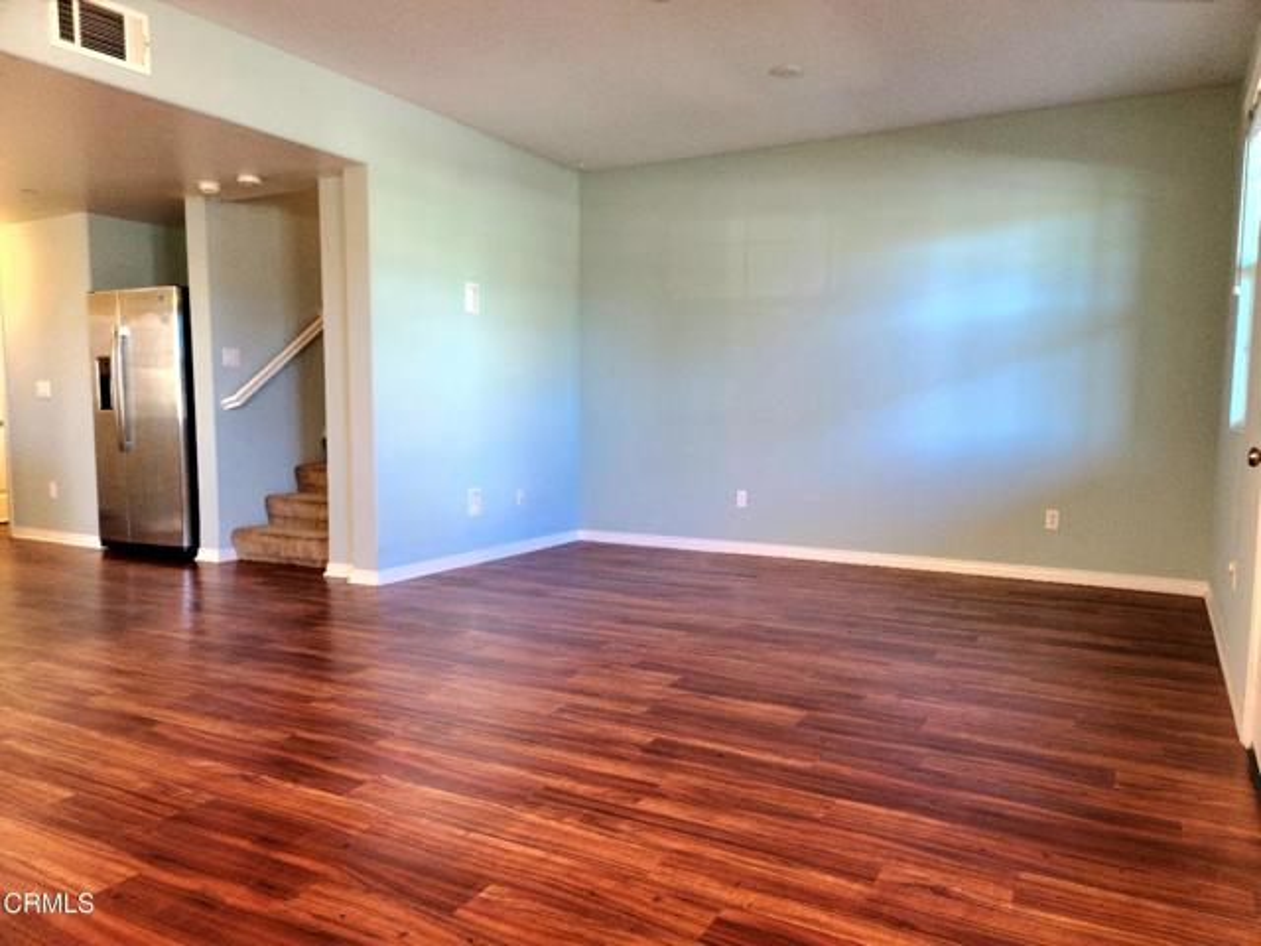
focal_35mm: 25
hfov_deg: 69.4
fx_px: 911
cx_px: 630
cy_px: 473
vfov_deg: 54.9
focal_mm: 7
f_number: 1.8
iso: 100
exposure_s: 1/24
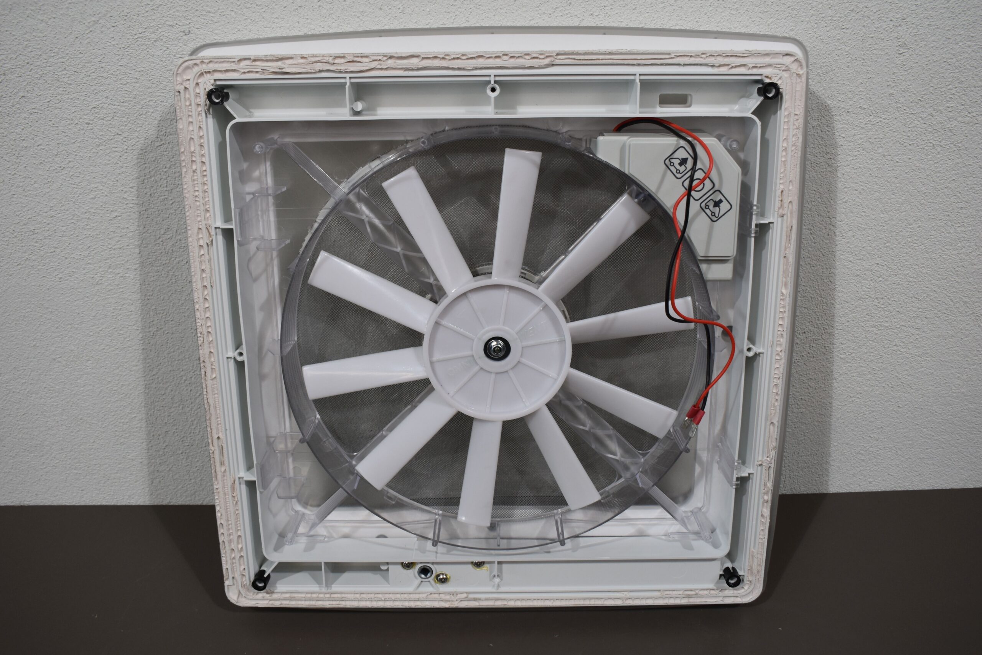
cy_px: 328
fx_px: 900
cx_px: 491
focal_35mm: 33
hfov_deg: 57.2
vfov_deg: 40.0
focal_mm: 22
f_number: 5.6
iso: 360
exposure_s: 1/125
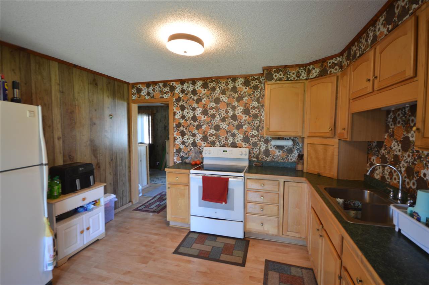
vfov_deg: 77.2
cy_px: 142
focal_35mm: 15
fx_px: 179
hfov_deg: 100.4
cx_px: 214
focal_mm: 10
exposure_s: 1/6
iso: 100
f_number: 4
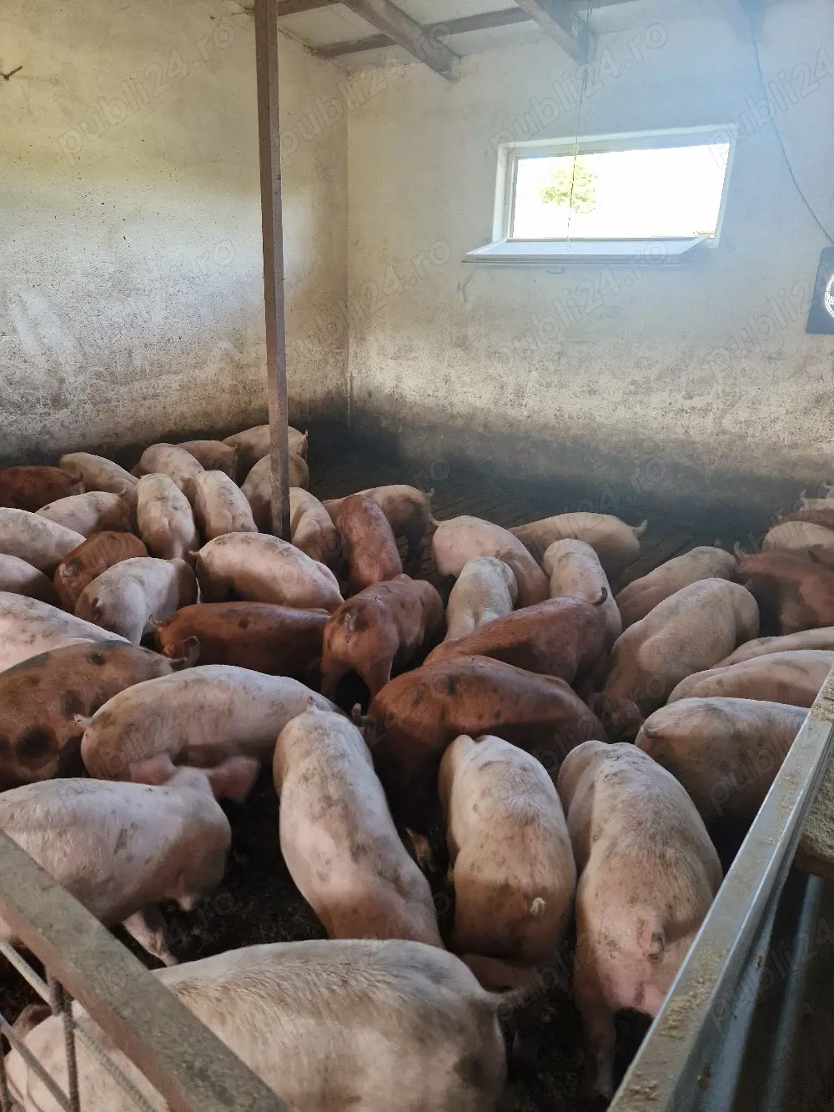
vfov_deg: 73.9
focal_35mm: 23
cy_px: 556
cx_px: 417
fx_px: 739
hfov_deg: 58.9
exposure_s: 1/100
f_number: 1.8
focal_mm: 5.4
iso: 320
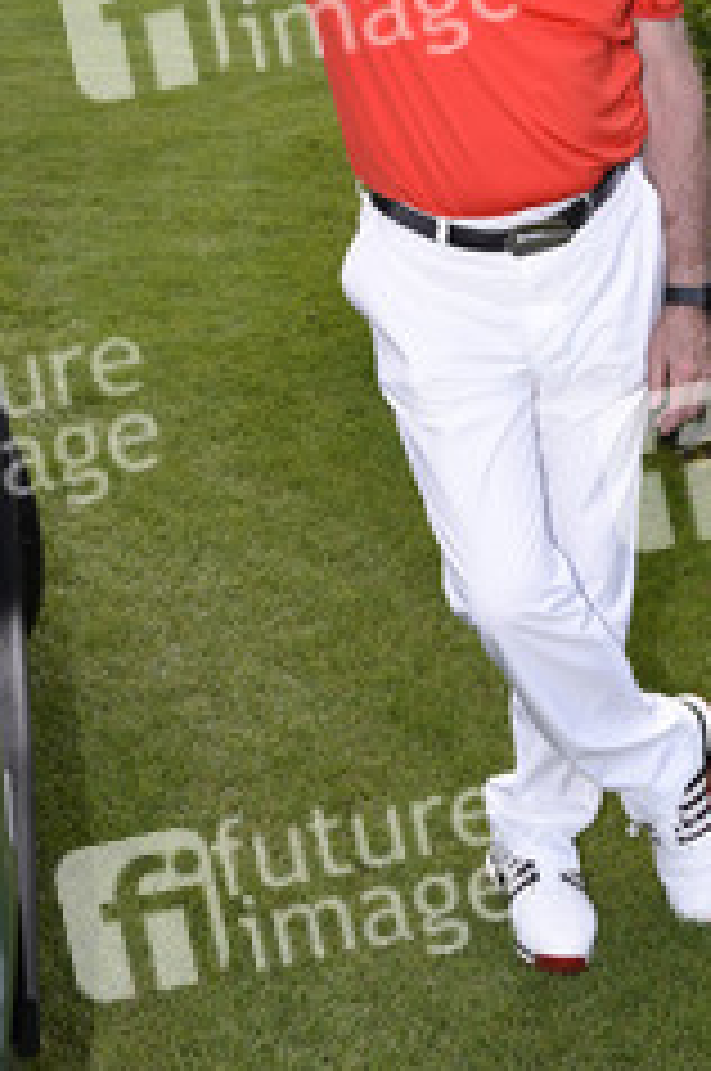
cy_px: 220
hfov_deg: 21.2
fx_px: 1901
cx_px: 418
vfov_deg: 30.7
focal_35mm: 64
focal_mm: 38
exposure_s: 1/160
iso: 200
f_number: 8
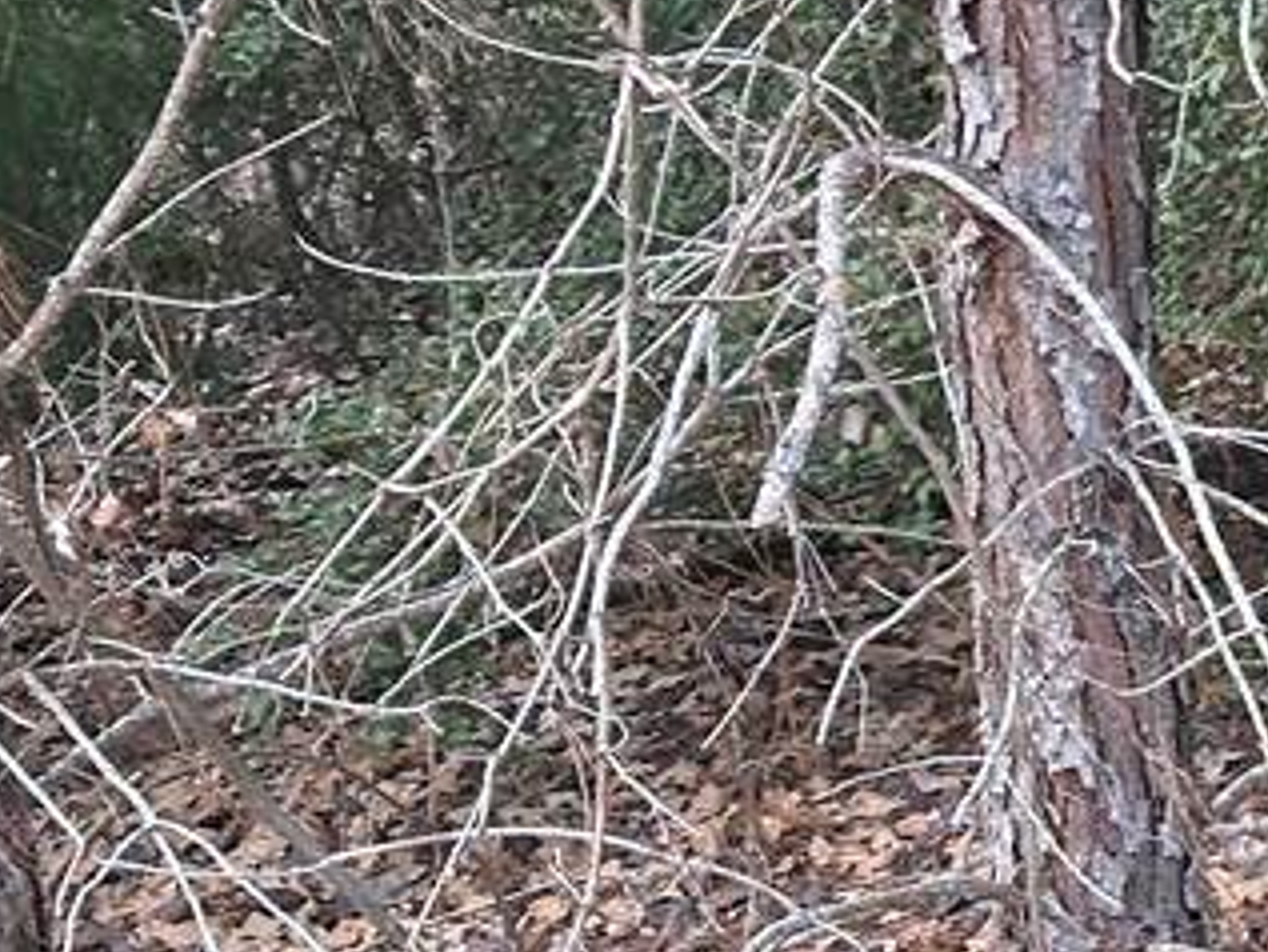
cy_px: -128
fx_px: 5680
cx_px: 1372
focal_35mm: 155
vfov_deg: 9.5
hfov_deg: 12.5
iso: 80
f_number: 1.78
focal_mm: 6.86
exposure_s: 1/167
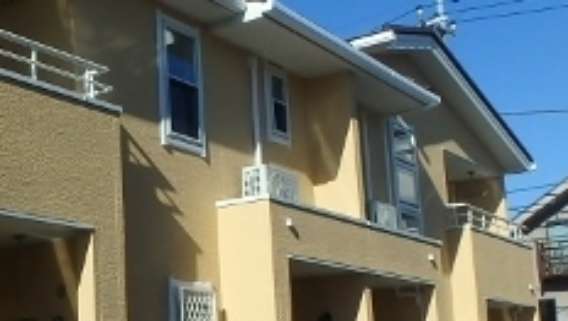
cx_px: 29
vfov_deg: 19.1
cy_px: 225
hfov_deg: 31.3
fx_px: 950
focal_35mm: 63
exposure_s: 1/640
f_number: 6
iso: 125
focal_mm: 3.7
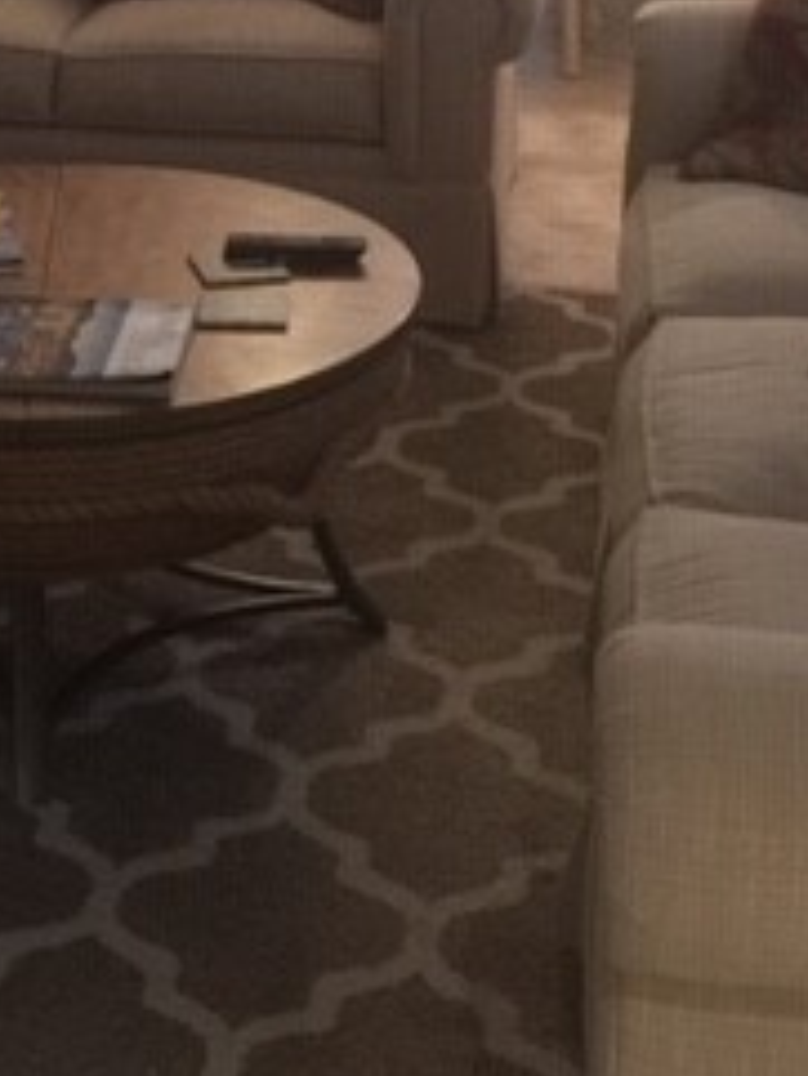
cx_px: 71
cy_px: 121
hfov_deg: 18.8
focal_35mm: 77
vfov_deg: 24.6
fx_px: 2394
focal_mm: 4.15
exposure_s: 1/10
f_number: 2.2
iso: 125
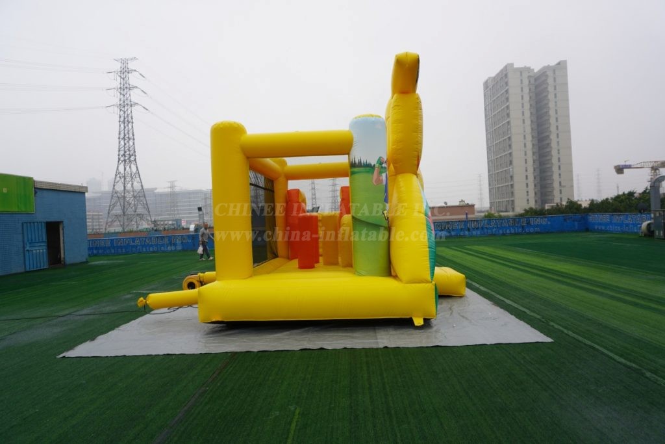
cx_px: 332
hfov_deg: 73.7
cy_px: 222
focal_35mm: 24
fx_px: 443
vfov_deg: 53.1
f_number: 6.3
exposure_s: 1/100
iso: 100
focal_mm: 16
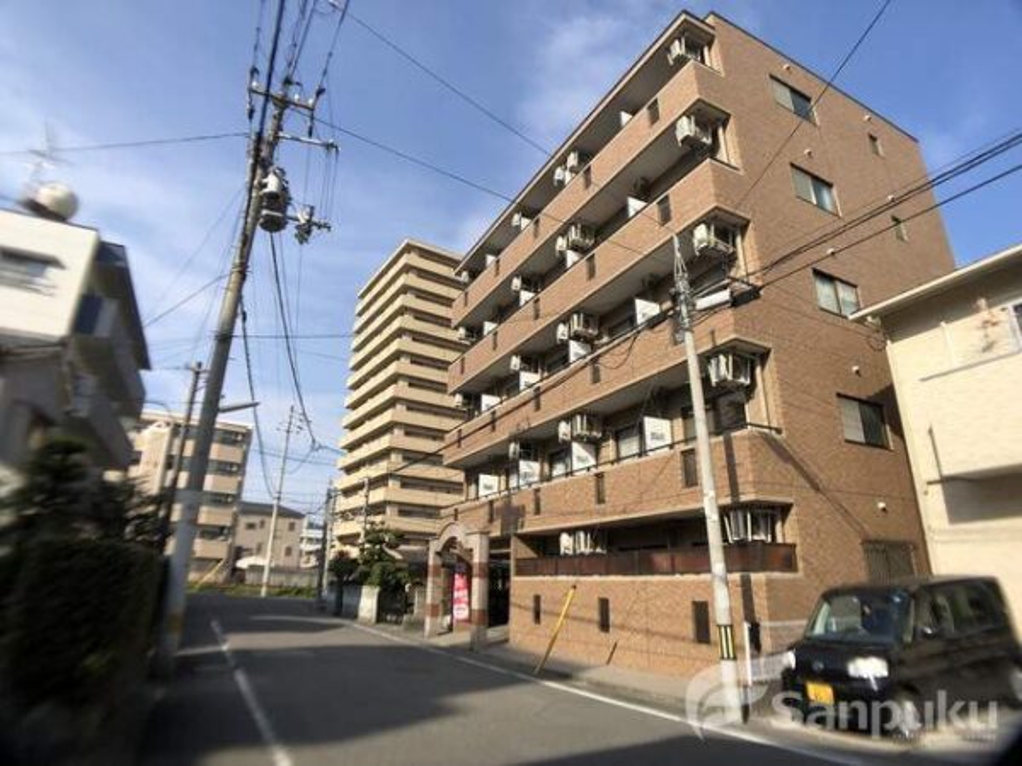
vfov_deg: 49.7
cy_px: 383
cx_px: 511
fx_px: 827
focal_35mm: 28
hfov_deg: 63.4
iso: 20
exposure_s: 1/1779
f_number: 1.8
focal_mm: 3.99
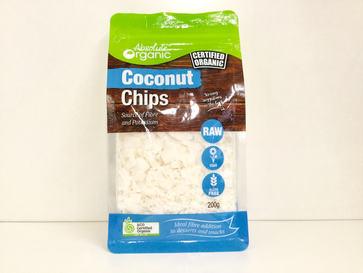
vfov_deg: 45.4
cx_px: 182
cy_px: 136
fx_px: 325
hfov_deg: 58.4
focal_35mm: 31
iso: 64
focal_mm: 3.3
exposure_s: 1/33
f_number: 2.4
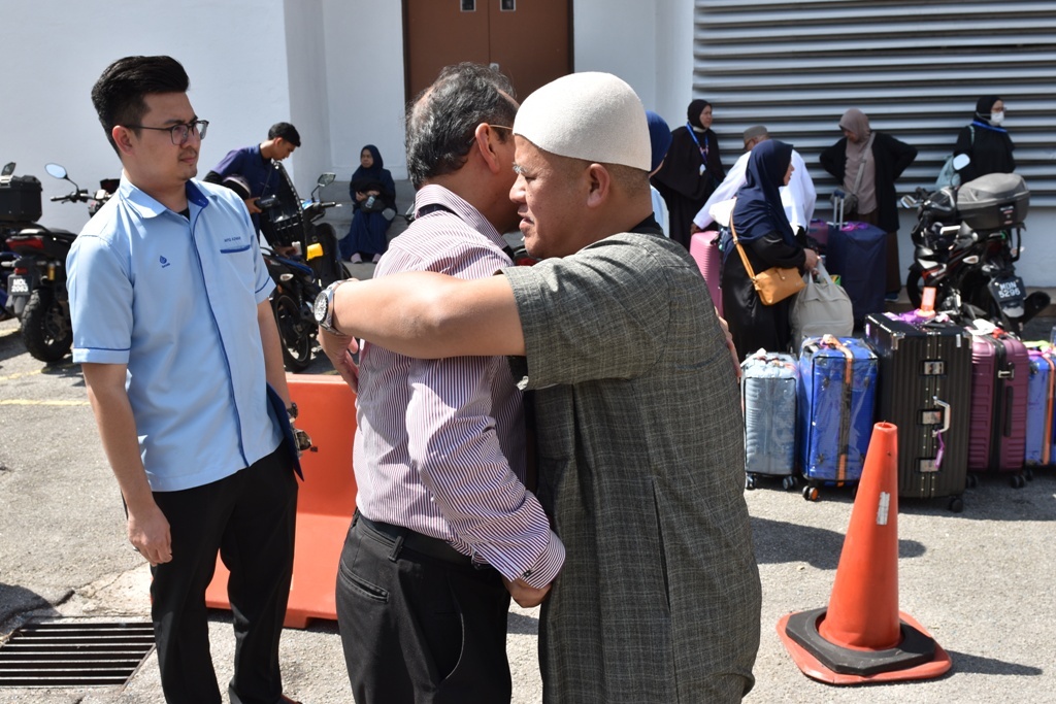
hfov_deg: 53.1
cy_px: 352
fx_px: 1056
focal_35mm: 36
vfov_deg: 36.9
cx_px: 528
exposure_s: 1/320
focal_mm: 24
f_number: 8
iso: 160
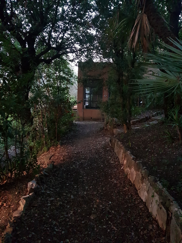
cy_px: 122
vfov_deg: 67.3
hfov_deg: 53.1
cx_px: 91
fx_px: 182
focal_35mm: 26
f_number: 1.7
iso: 1000
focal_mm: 4.2
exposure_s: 1/33
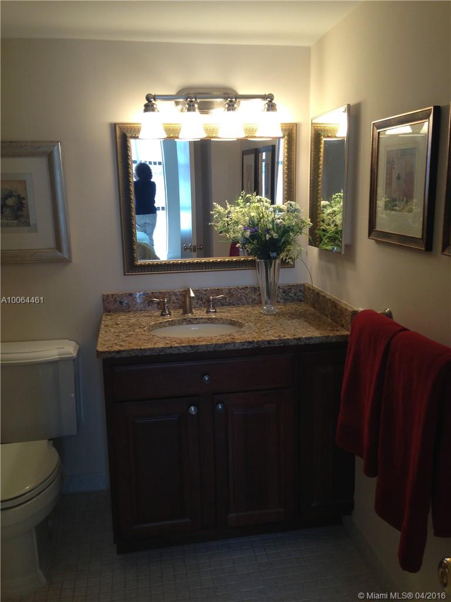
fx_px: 573
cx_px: 226
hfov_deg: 42.9
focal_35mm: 33
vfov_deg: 55.4
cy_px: 301
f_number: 2.4
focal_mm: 4.13
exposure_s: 1/40
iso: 64
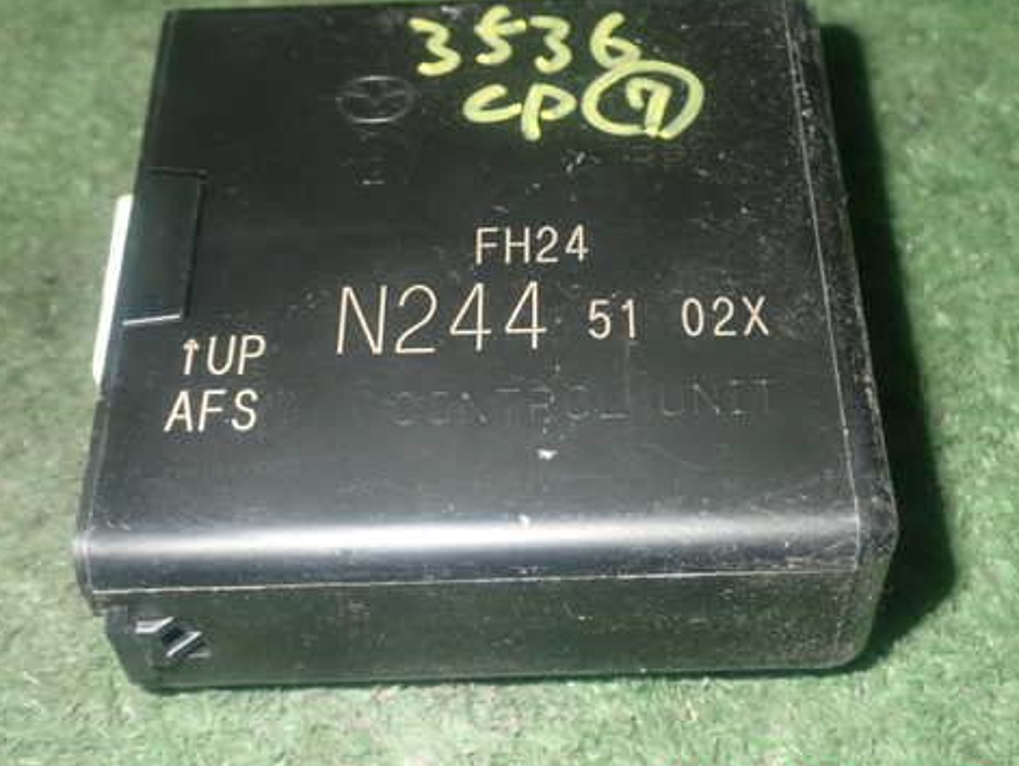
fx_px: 1650
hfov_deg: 34.3
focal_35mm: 56
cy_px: 342
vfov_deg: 26.1
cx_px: 500
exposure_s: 1/40
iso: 800
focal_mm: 7.84
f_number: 9
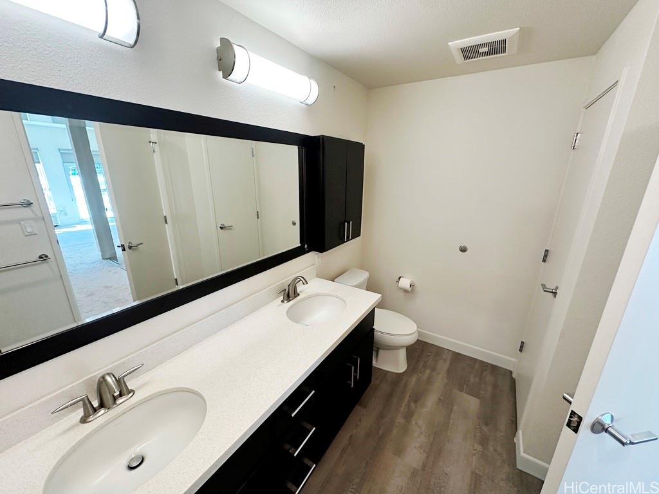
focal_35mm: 14
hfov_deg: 102.1
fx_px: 267
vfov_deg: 85.7
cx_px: 330
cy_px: 247
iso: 200
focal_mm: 2.22
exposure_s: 1/108
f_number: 2.2
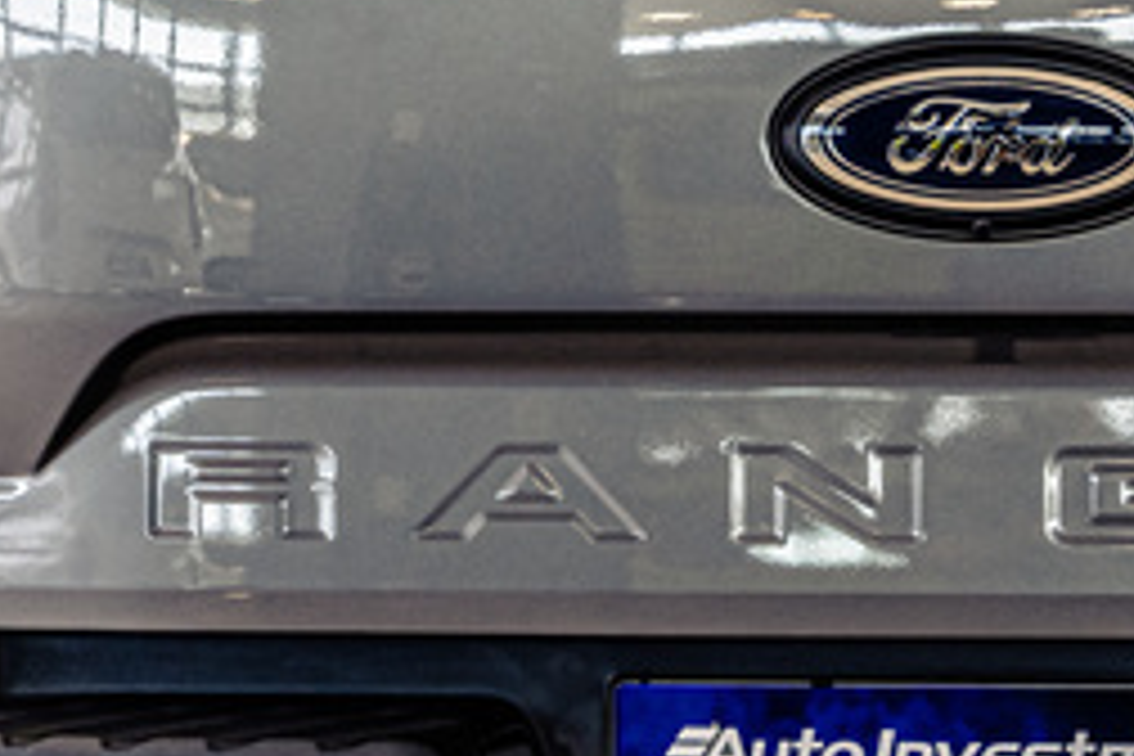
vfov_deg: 9.7
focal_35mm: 142
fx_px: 4473
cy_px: 423
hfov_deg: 14.3
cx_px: 997
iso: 500
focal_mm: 35
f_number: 4.5
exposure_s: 1/125
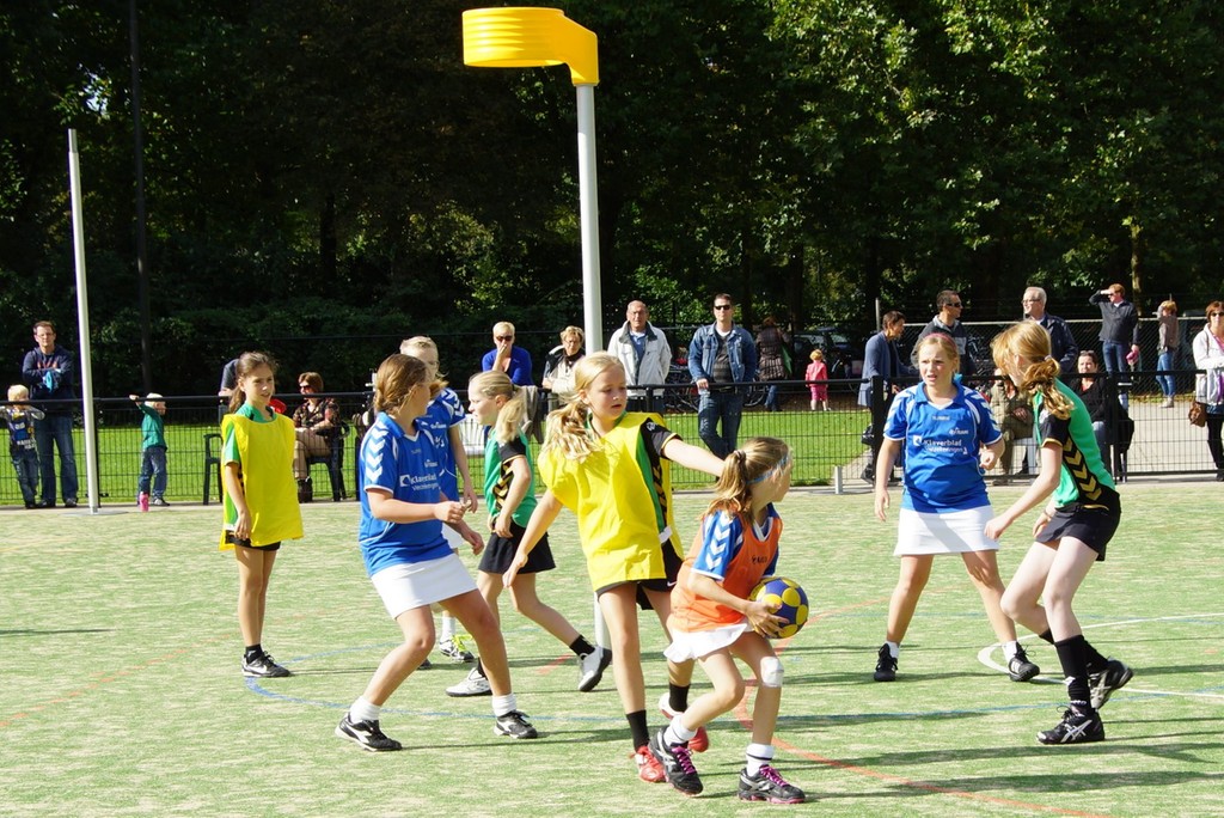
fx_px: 2041
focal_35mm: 60
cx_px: 612
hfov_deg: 33.4
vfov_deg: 22.7
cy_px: 409
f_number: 8
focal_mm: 40
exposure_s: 1/200
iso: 100
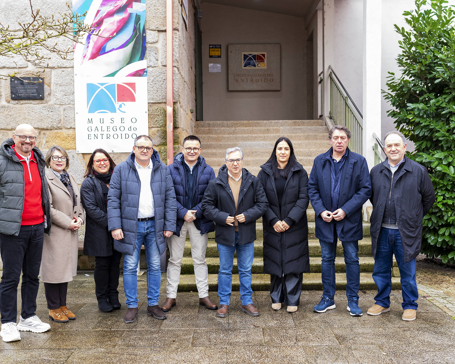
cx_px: 234
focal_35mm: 40
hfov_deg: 45.8
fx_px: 539
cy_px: 183
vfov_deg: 37.3
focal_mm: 35
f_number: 4
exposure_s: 1/125
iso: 800
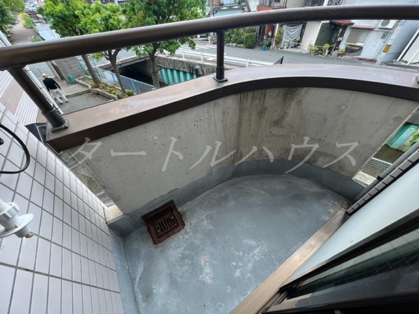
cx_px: 210
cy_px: 157
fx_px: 157
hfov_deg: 106.2
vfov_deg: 89.9
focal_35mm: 13
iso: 32
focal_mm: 1.57
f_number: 1.8
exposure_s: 1/165
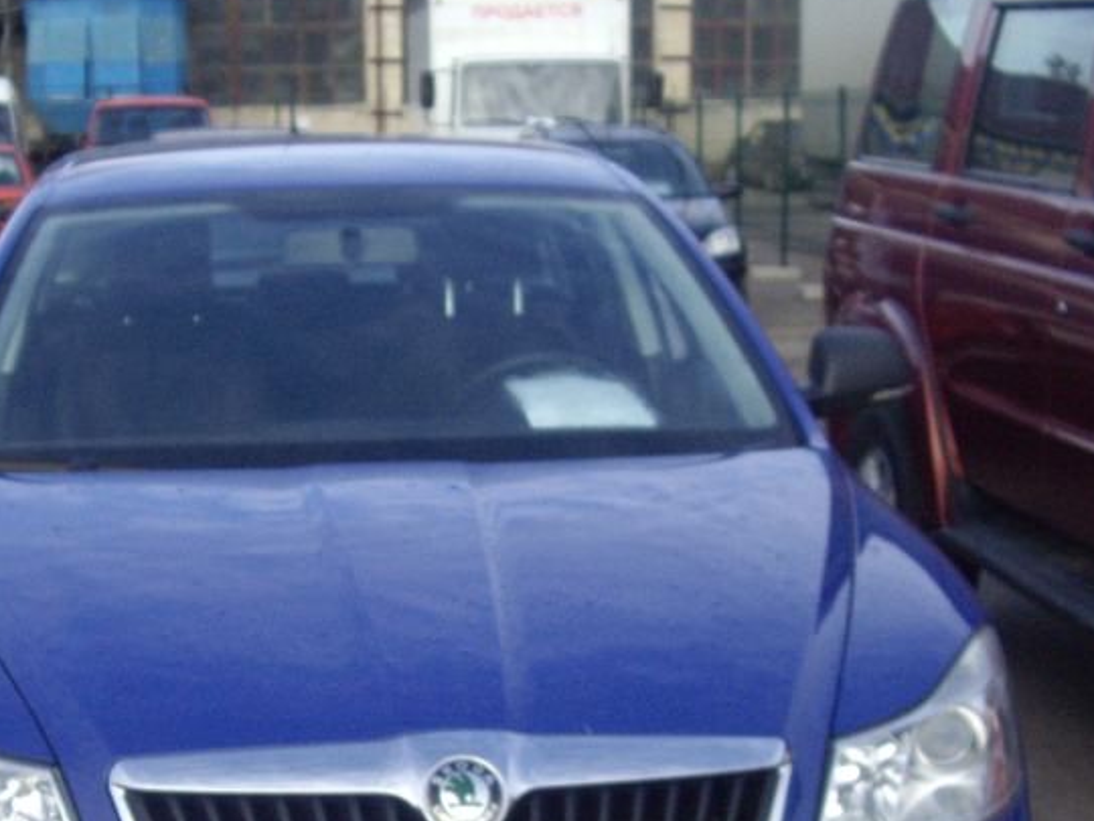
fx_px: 2275
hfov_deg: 26.8
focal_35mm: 72
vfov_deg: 20.2
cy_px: 651
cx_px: 338
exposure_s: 1/640
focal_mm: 7.9
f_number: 2.8
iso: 200
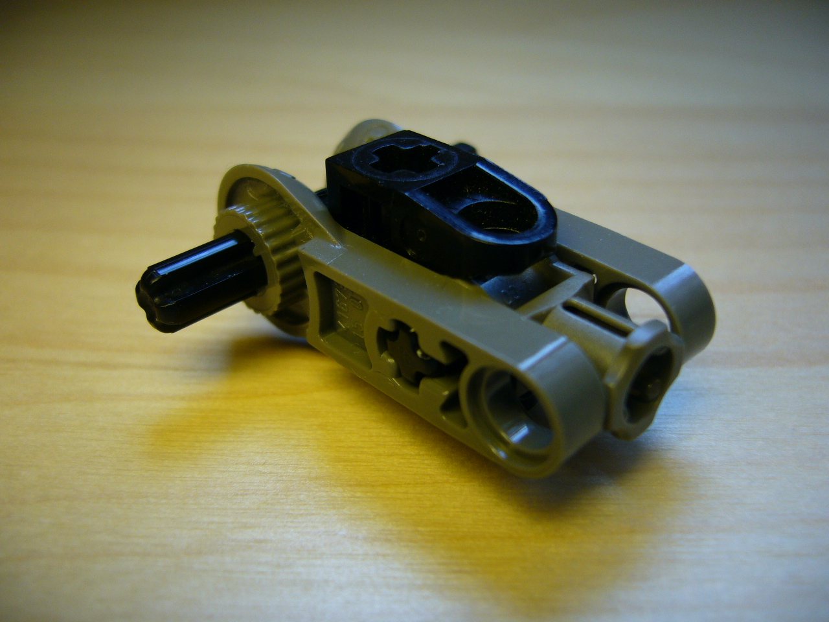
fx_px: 838
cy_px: 311
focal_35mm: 35
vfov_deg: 40.7
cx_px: 414
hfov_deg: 52.6
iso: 100
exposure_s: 1/200
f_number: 2.8
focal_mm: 5.8
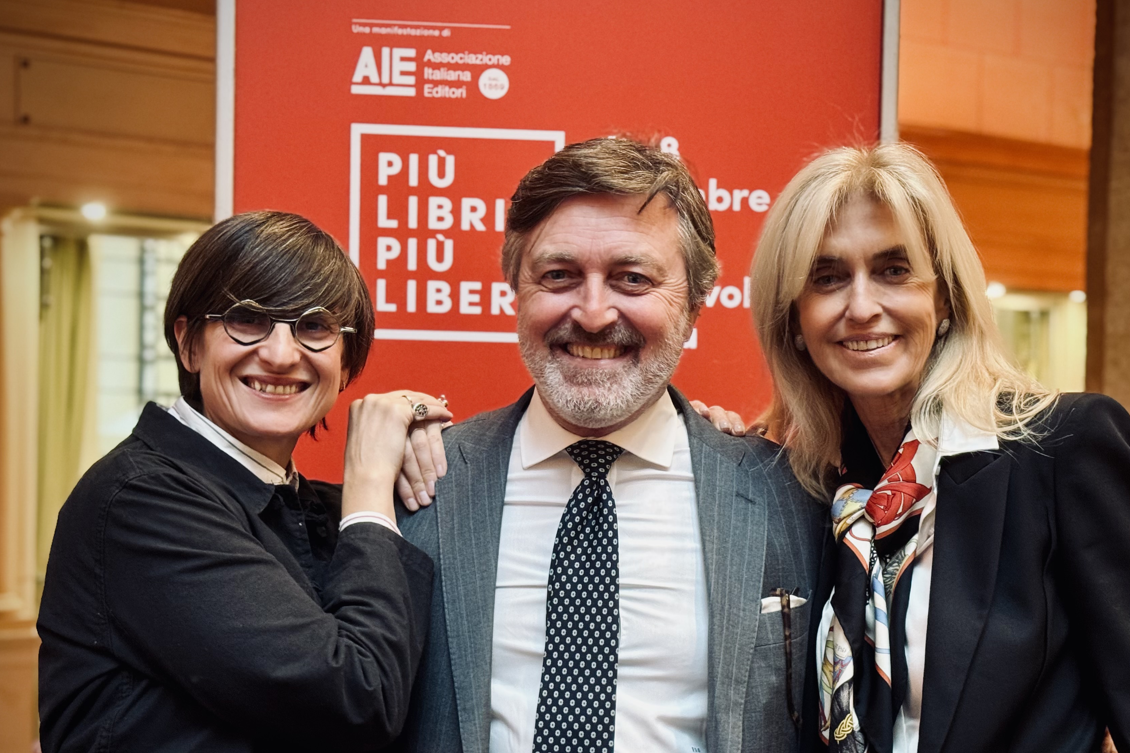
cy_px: 477
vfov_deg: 22.6
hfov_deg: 33.4
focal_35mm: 60
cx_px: 601
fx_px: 1883
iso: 400
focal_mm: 6.76
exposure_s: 1/33
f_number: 1.78
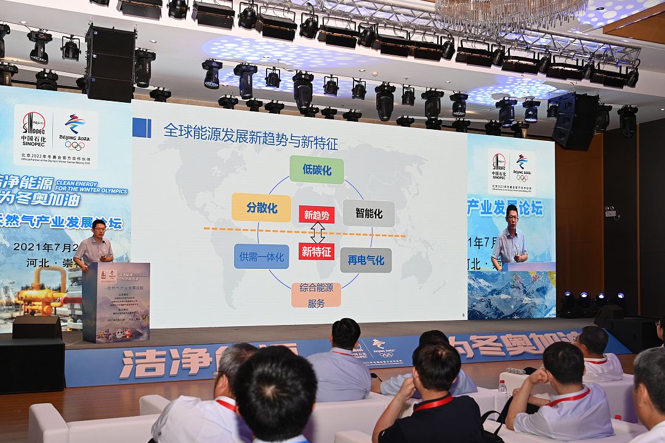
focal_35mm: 40
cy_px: 243
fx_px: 739
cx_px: 305
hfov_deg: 48.4
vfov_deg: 33.4
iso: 800
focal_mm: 36
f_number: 7.1
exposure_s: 1/125
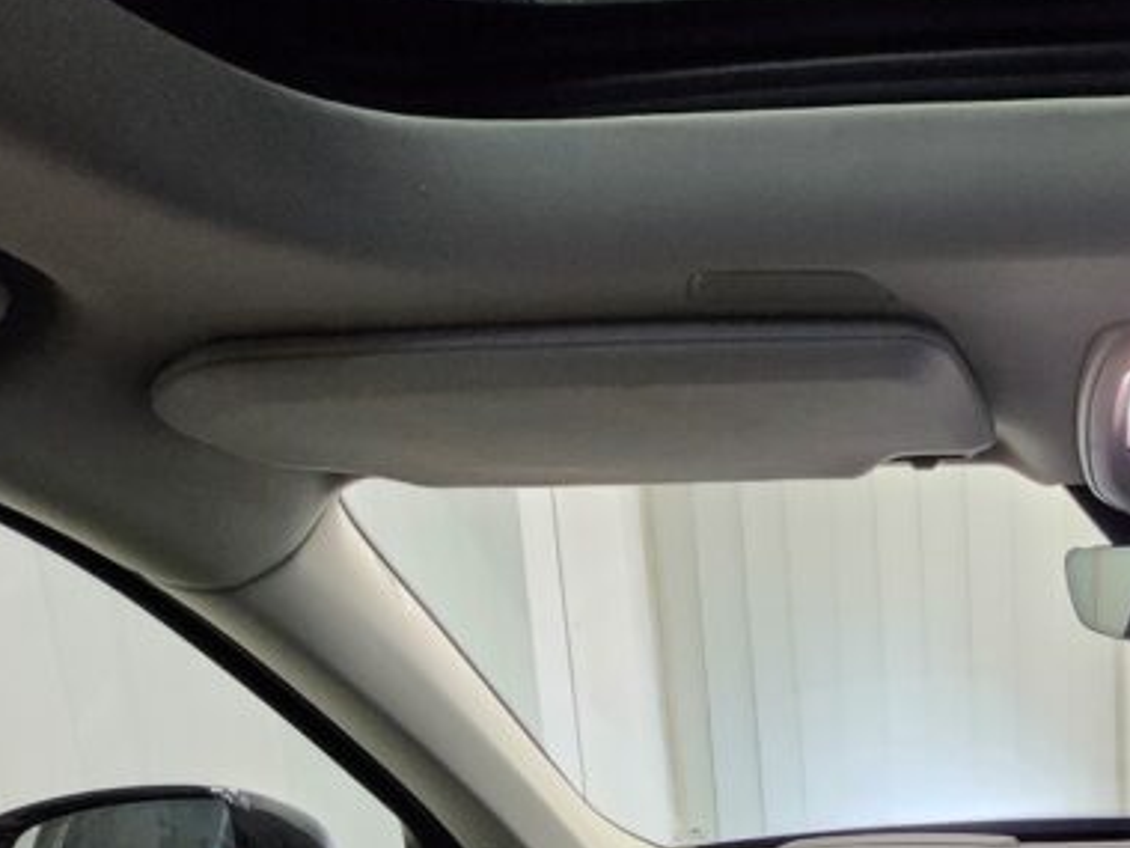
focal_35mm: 35
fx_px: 1143
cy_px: 884
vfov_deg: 35.9
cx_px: 1210
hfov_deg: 42.6
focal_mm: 1.74
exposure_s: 1/50
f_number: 2.2
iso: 320
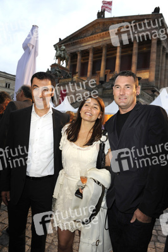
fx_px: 168
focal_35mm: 24
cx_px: 84
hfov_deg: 53.1
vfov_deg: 73.8
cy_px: 126
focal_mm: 24
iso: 800
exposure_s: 1/60
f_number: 5.6
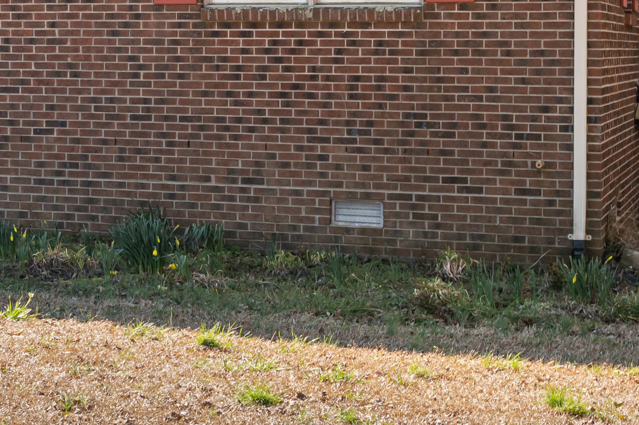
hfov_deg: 19.3
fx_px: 1792
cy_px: -28
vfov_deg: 13.3
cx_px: -93
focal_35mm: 101
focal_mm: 31
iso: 250
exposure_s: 1/500
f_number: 8
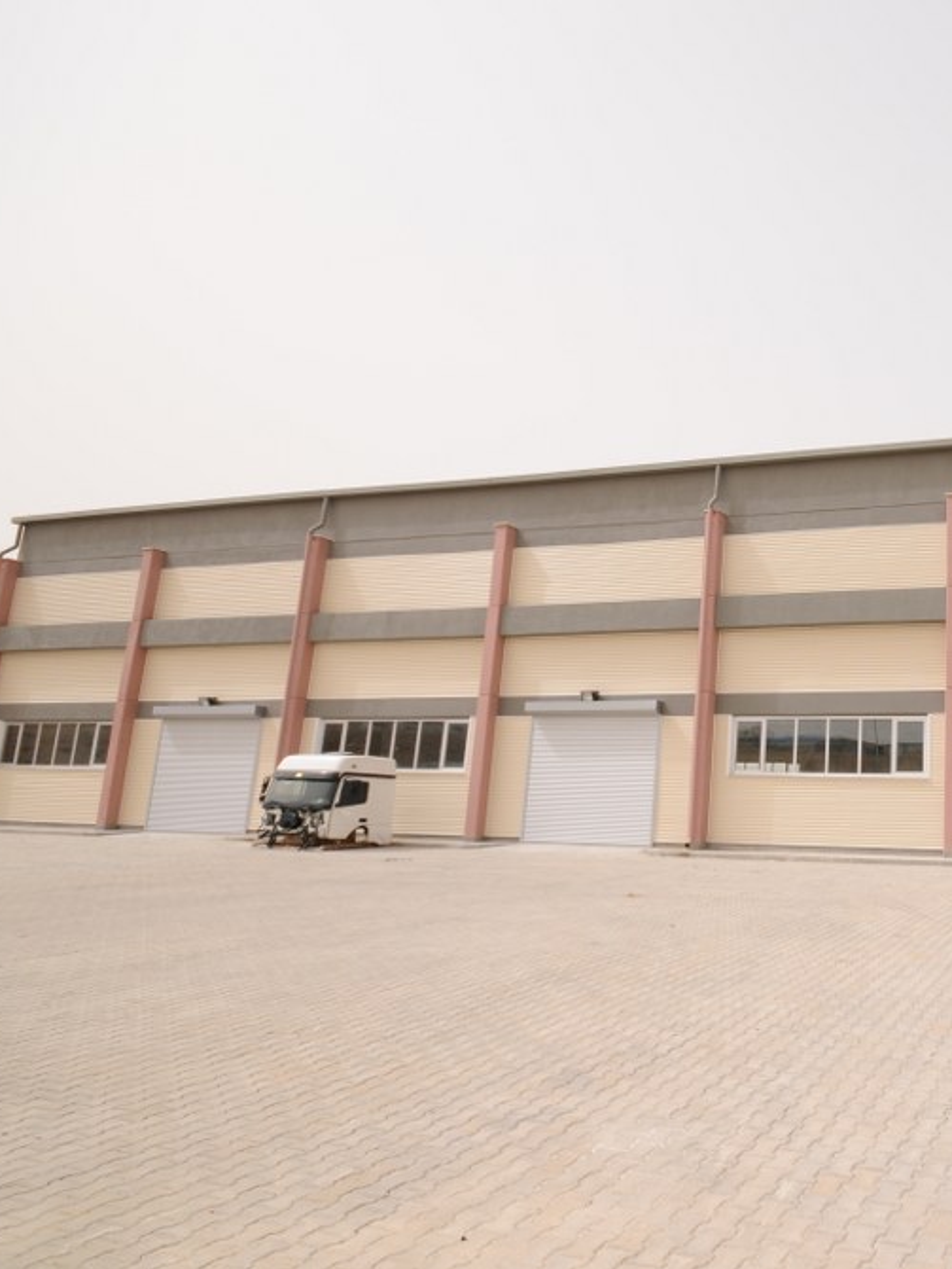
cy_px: 627
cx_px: 910
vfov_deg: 76.4
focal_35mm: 22
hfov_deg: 51.4
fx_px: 806
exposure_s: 1/320
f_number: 9
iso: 200
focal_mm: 10
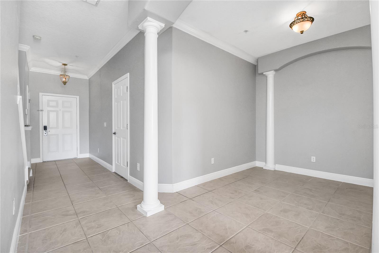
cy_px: 126
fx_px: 158
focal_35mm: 15
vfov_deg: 77.3
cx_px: 190
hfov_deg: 100.4
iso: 100
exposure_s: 1/80
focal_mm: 10
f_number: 7.1
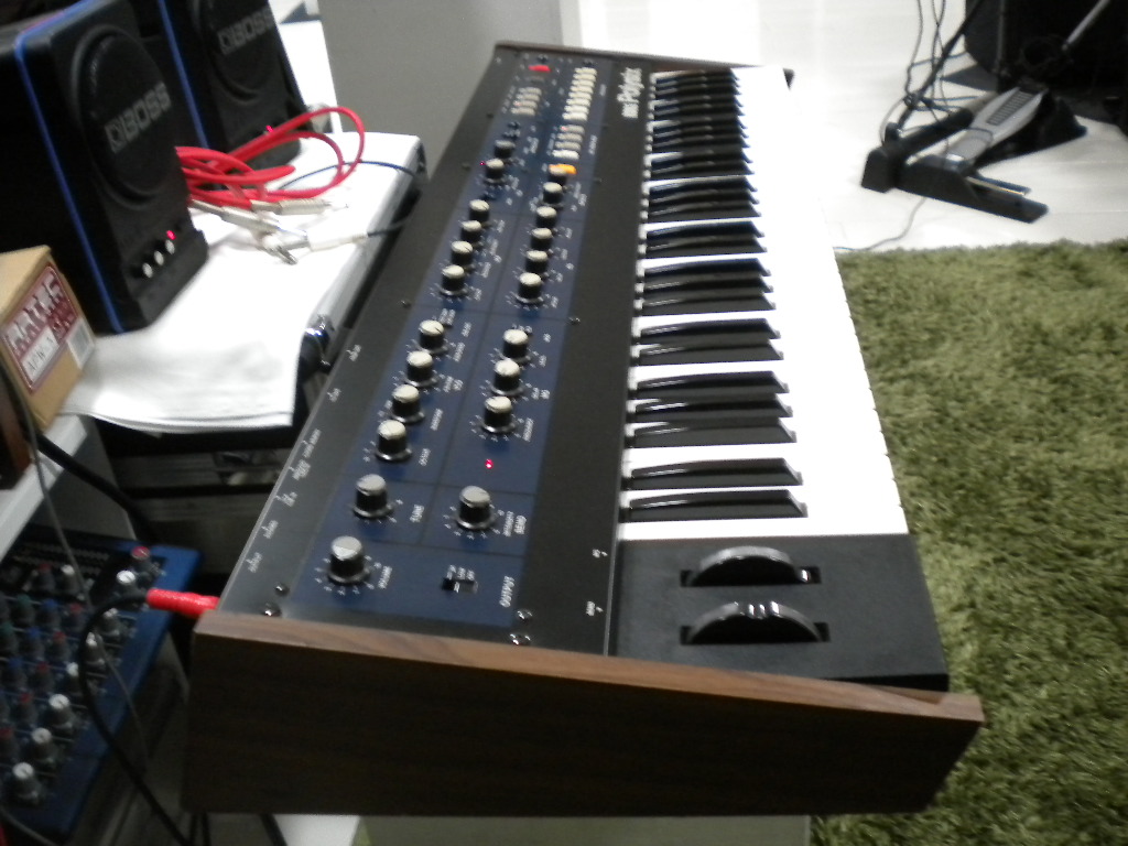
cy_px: 423
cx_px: 564
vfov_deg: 40.7
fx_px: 1141
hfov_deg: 52.6
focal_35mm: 35
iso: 400
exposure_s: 1/16
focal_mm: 6.3
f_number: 3.1
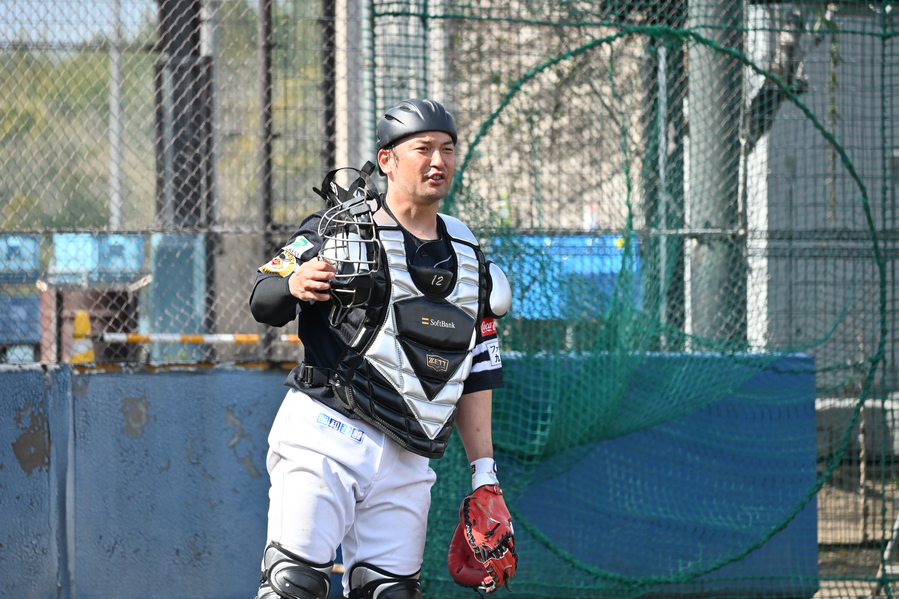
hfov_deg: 6.5
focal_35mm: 315
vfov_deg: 4.4
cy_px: 300
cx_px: 450
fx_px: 7866
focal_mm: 210
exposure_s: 1/1600
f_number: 6
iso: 640
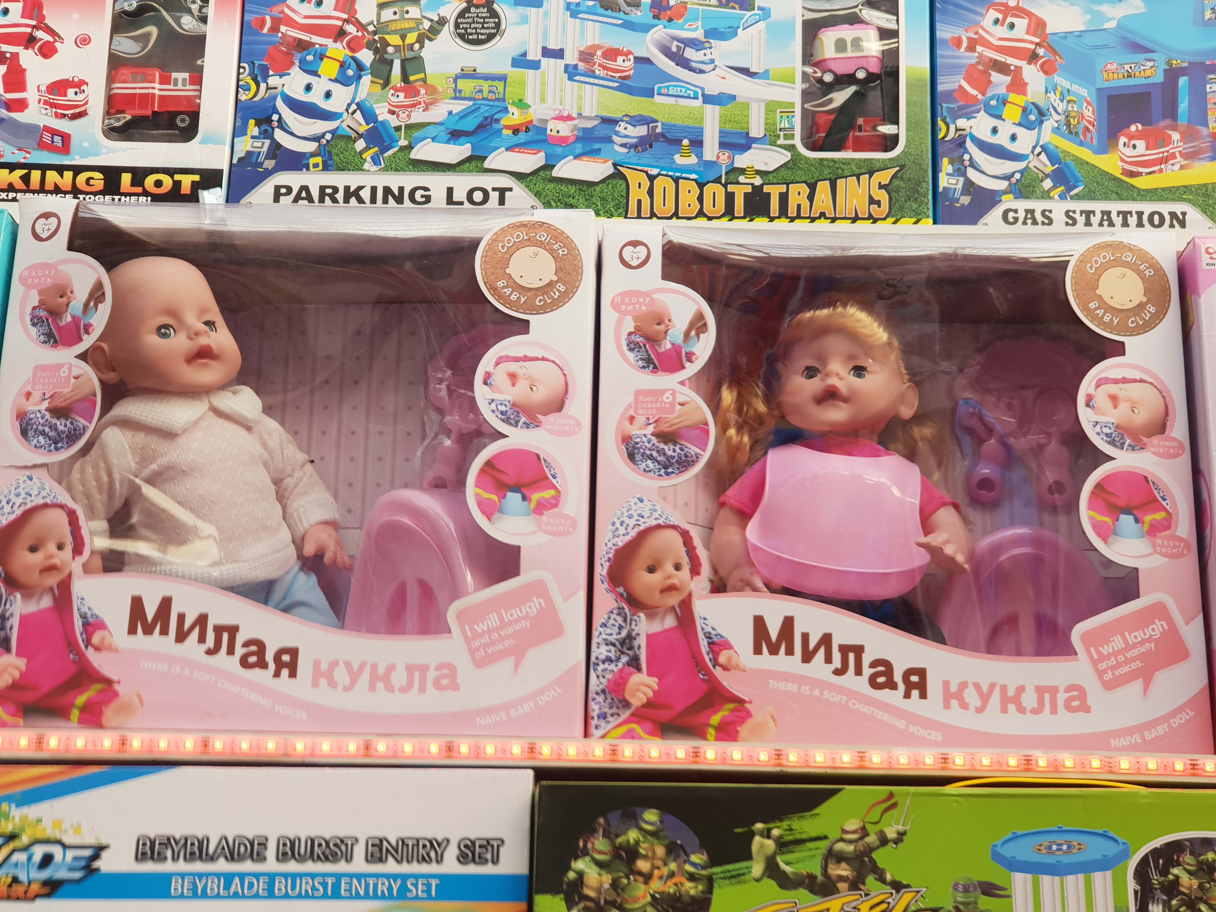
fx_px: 1827
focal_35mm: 52
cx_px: 608
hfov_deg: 36.8
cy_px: 456
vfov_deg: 28.0
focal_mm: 6
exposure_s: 1/33
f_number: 2.4
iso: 32
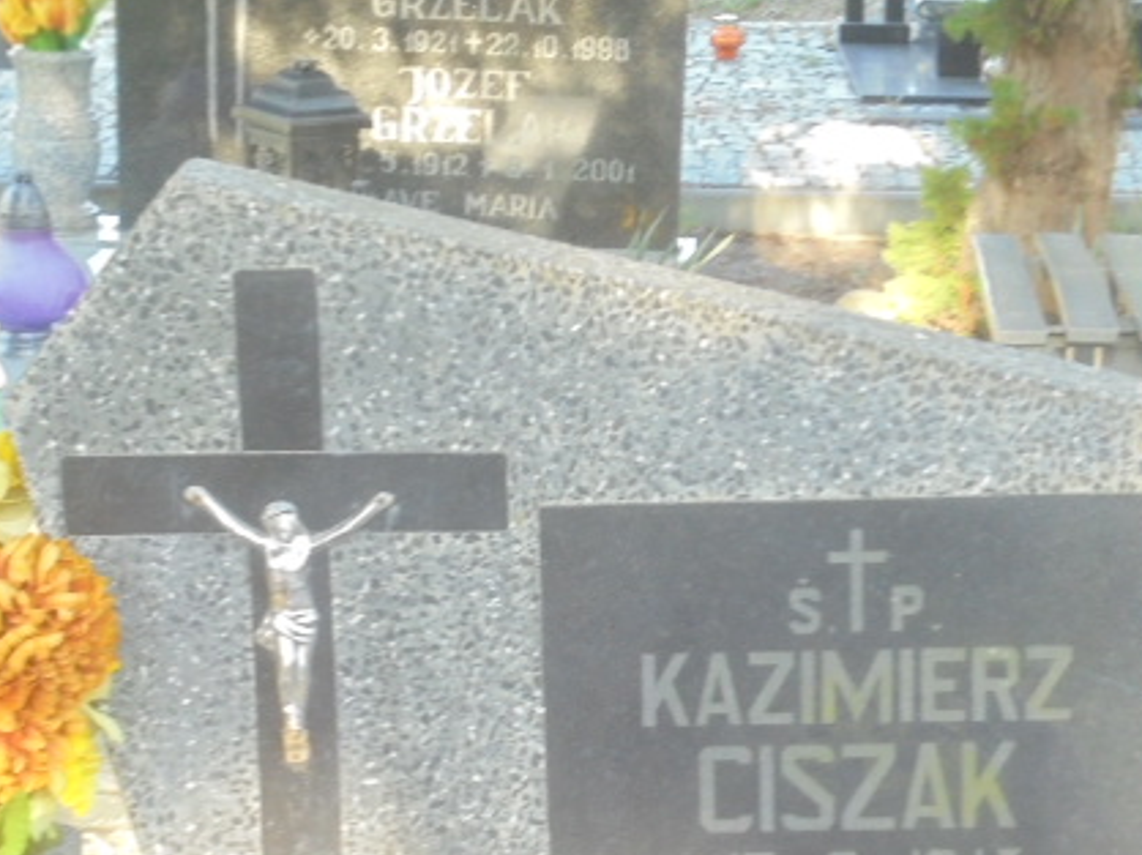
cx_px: 571
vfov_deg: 15.0
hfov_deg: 20.0
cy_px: 620
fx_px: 3231
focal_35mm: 98
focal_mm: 11.5
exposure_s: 1/60
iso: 400
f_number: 5.6
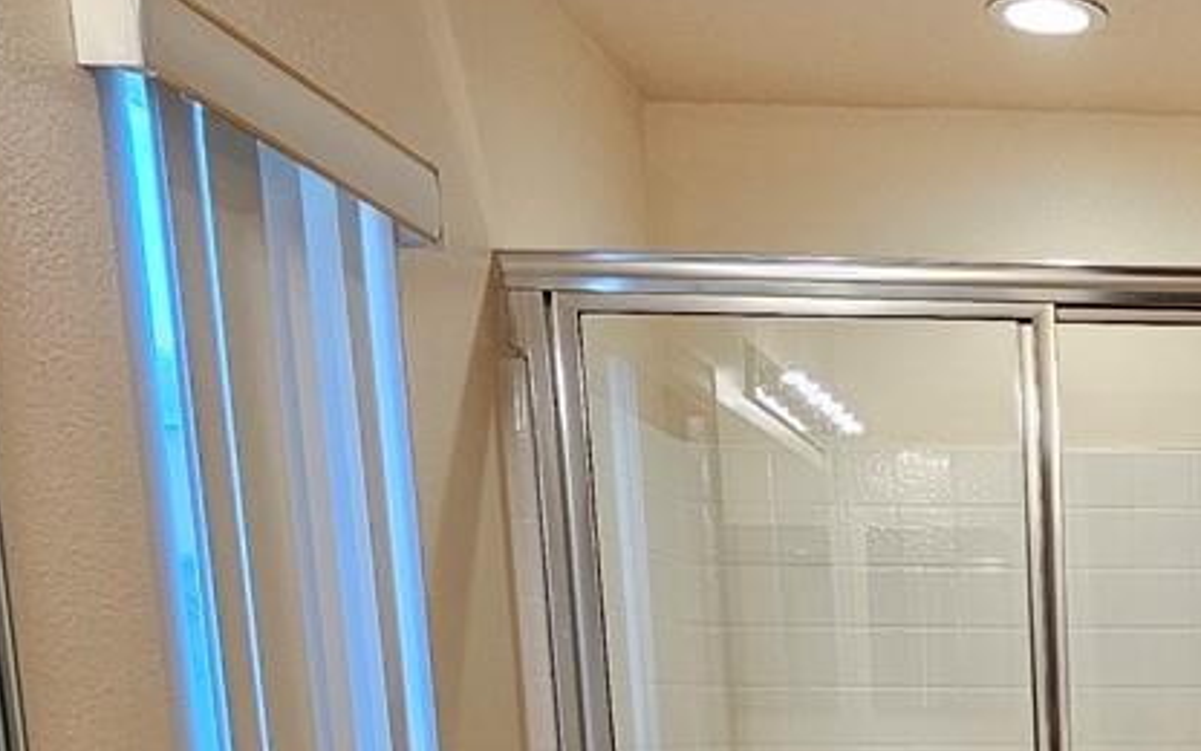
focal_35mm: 53
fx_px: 1735
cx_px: 1435
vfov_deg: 21.4
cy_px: 1054
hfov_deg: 31.9
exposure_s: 1/60
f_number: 2.2
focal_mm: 2.2
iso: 125
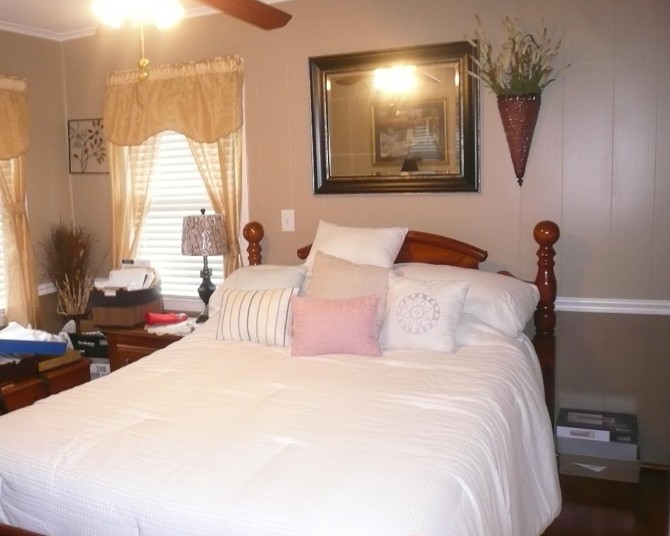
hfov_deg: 53.9
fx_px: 654
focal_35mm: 33
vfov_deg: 44.5
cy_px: 269
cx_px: 277
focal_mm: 4.6
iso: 250
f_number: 2.8
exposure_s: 1/30
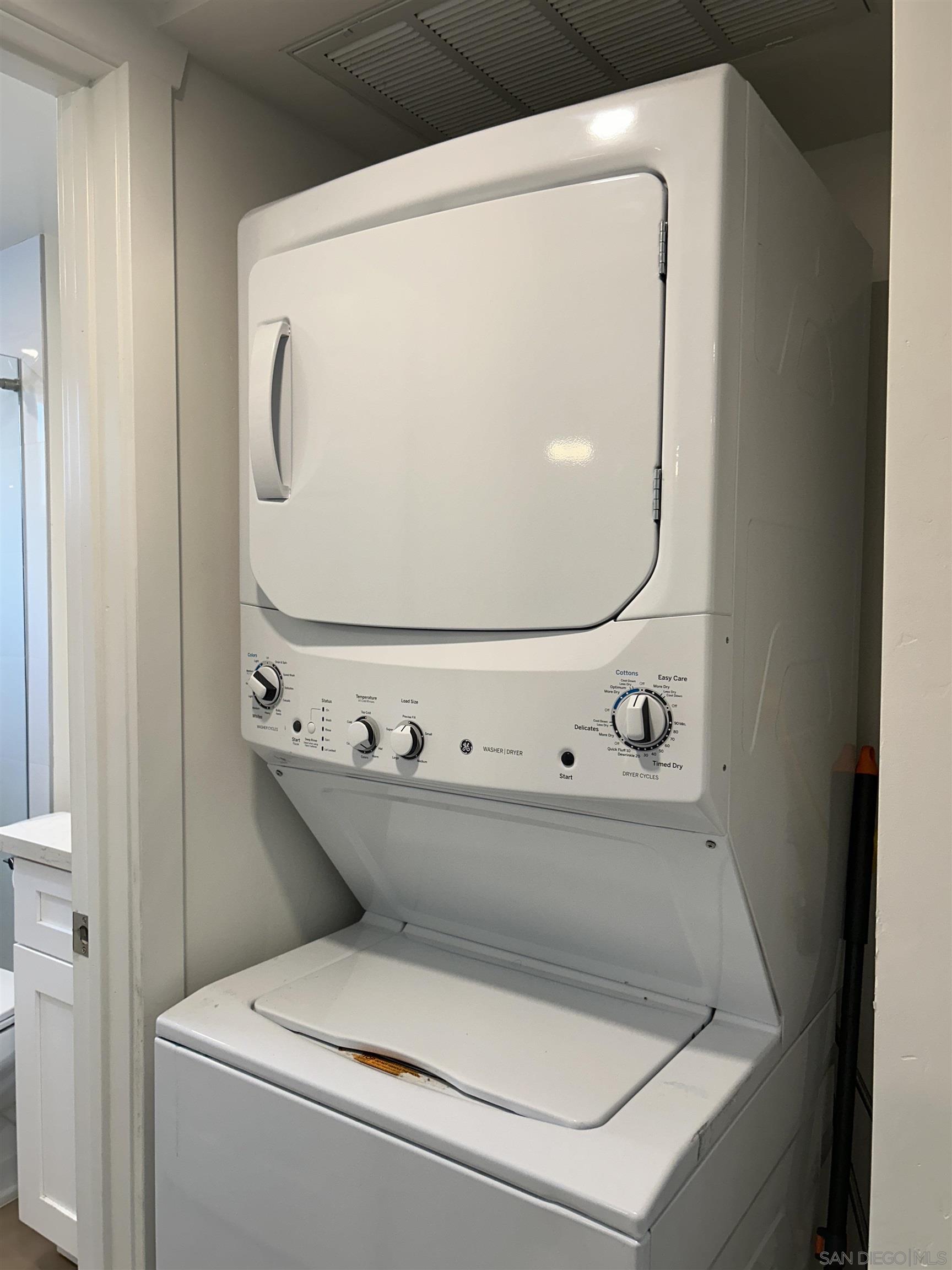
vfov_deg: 67.3
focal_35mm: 26
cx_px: 476
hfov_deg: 53.1
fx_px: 953
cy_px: 635
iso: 100
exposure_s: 1/120
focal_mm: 5.7
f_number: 1.5
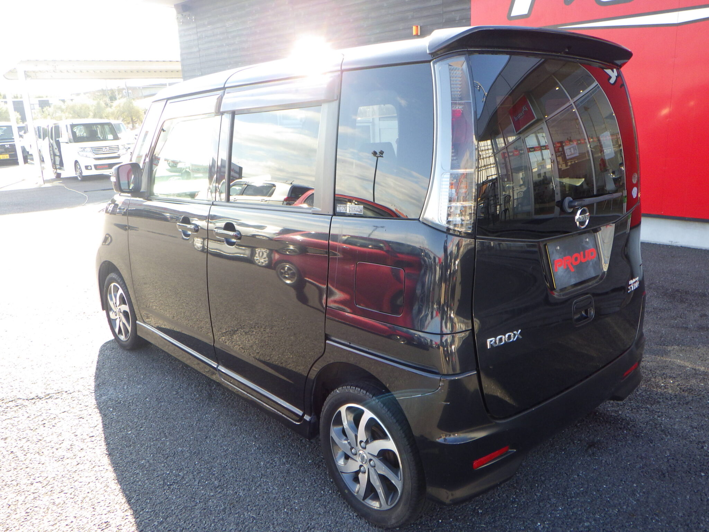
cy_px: 266
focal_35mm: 28
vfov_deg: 49.7
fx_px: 573
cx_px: 354
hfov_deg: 63.4
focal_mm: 5
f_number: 3.5
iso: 125
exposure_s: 1/160
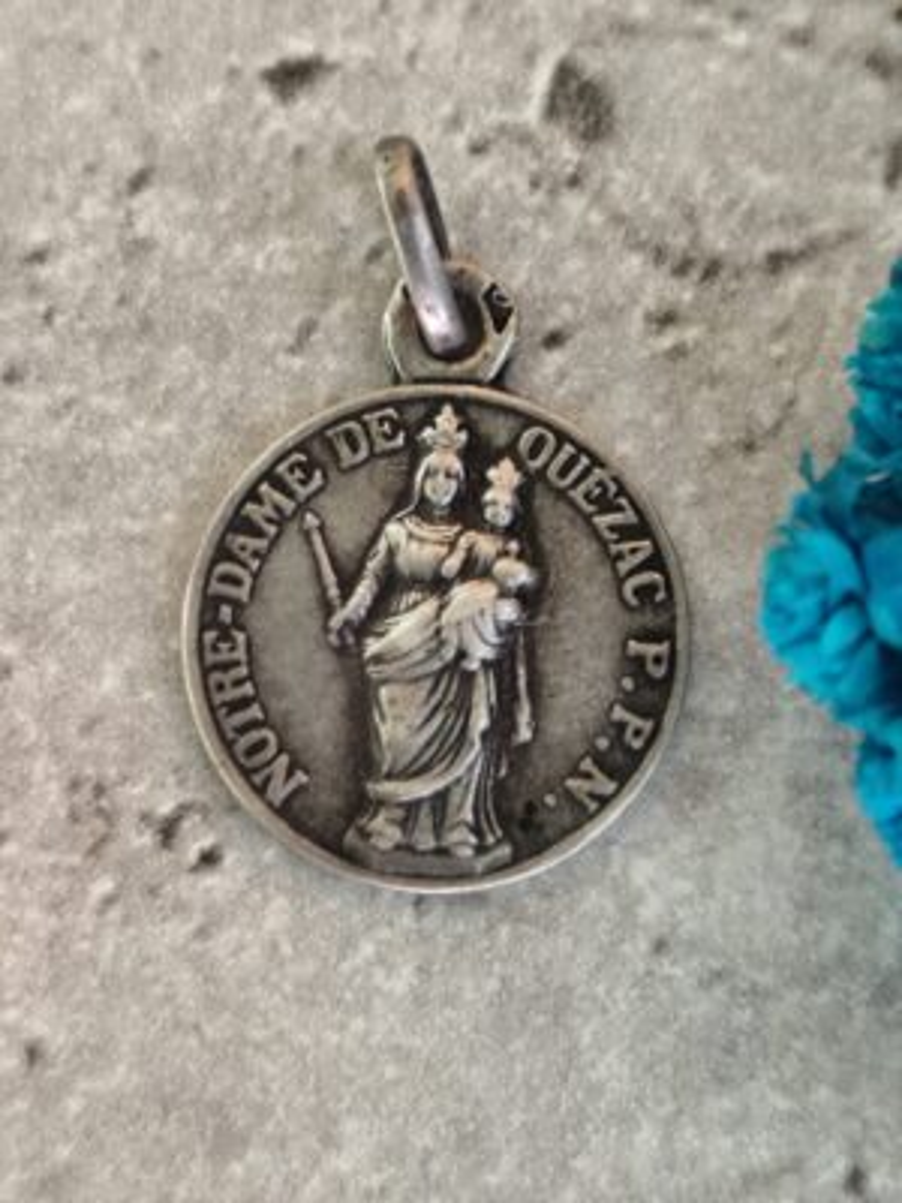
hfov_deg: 15.9
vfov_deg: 21.1
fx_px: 3231
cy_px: 602
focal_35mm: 93
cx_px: 451
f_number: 1.65
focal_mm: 6.19
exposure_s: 1/25
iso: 400
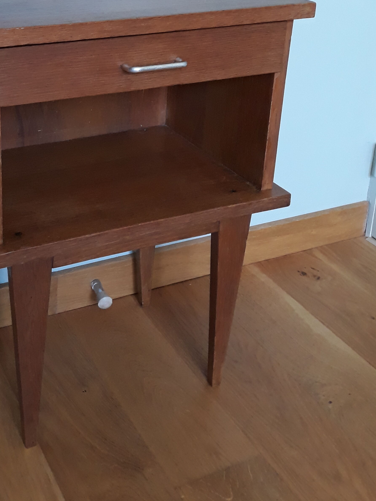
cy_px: 117
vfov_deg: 39.2
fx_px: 681
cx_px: 107
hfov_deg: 30.5
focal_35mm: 47
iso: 200
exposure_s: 1/50
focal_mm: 3.71
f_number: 1.7
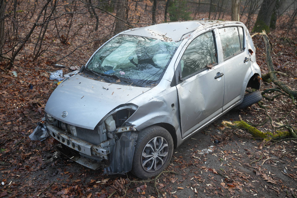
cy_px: 99
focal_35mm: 34
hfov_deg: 55.4
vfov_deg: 38.6
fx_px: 283
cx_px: 148
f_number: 4
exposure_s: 1/60
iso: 125
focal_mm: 34.3
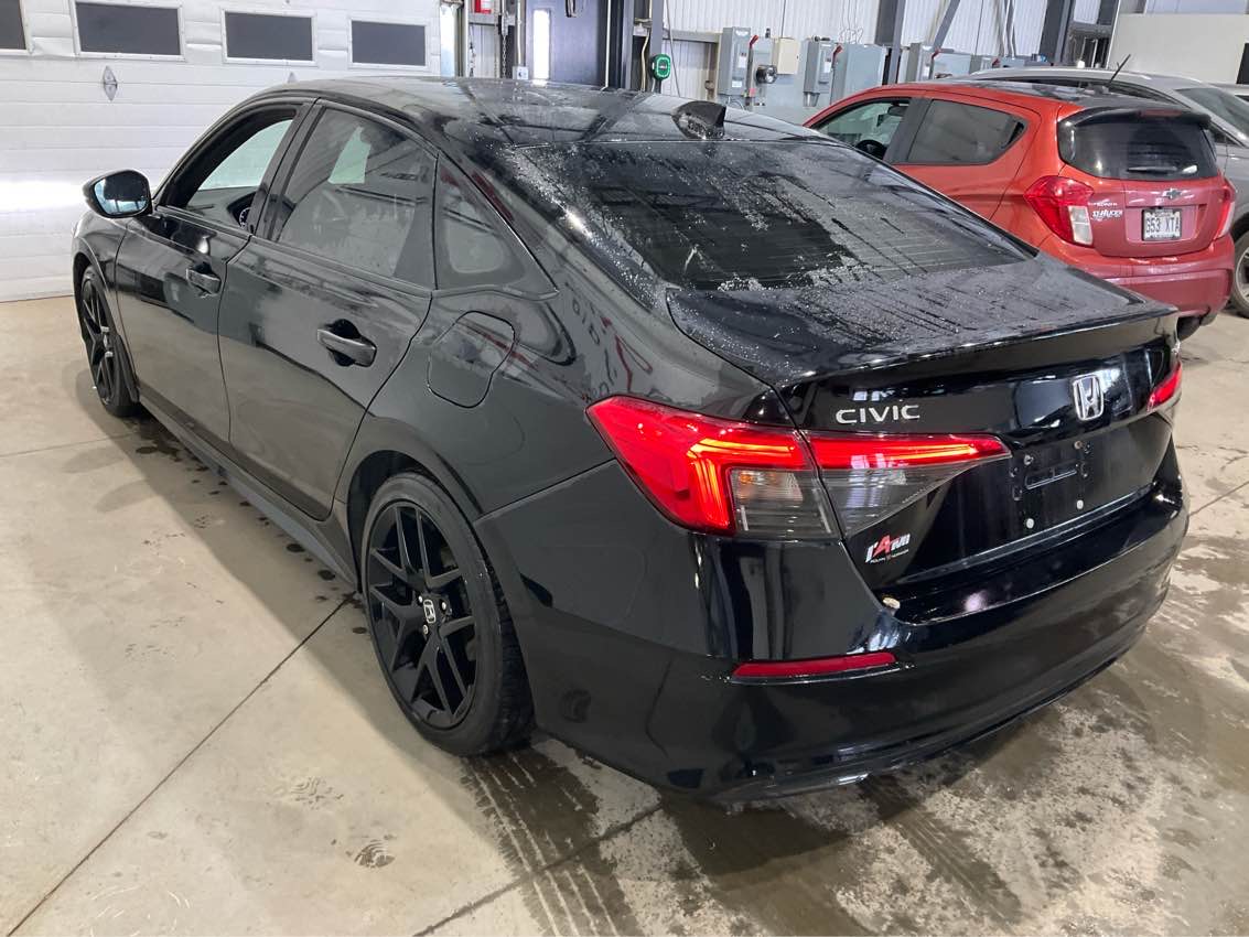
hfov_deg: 61.7
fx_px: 1046
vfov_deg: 48.2
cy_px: 468
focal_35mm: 29
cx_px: 624
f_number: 1.8
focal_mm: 3
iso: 200
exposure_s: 1/60
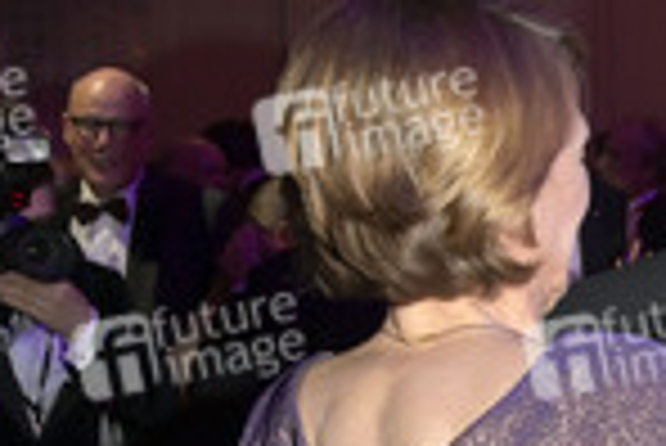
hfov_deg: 25.9
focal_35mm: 73
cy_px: 460
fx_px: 1352
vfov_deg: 18.2
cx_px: 700
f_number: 5
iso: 3200
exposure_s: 1/250
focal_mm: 24
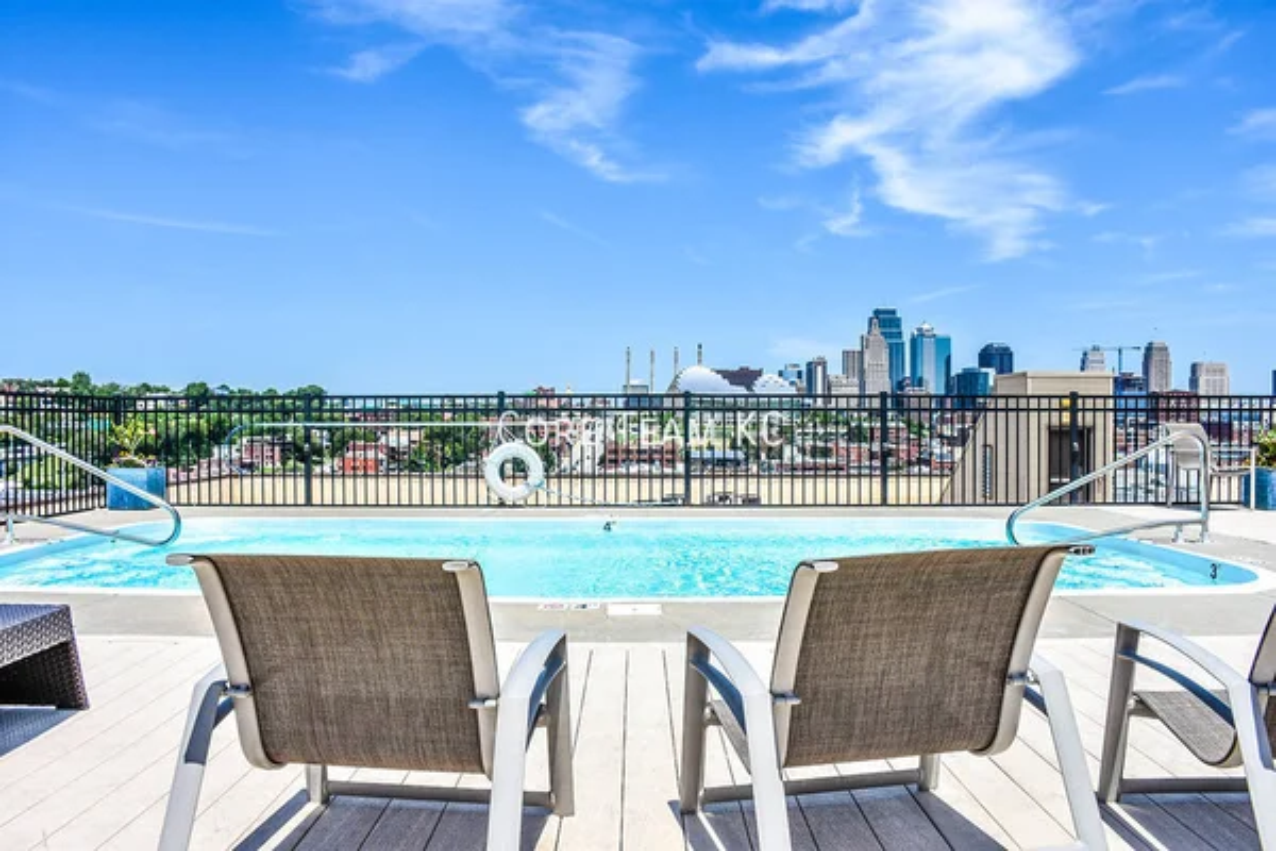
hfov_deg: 67.4
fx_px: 957
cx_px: 638
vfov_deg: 47.9
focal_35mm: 27
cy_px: 426
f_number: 8
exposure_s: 1/500
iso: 110
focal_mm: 18
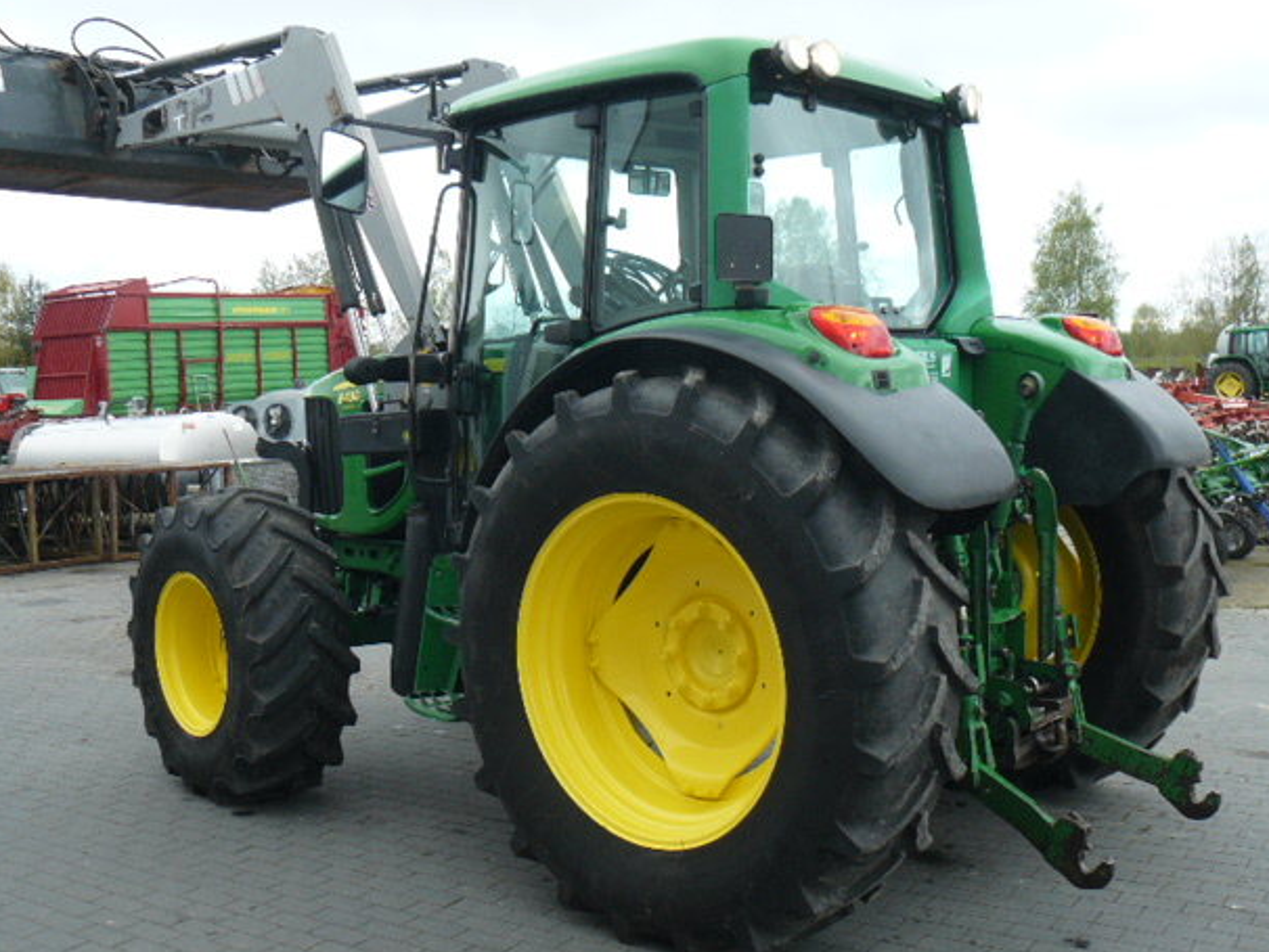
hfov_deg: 49.0
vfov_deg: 37.7
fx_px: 1394
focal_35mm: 38
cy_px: 471
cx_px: 651
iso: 100
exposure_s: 1/125
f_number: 4
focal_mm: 6
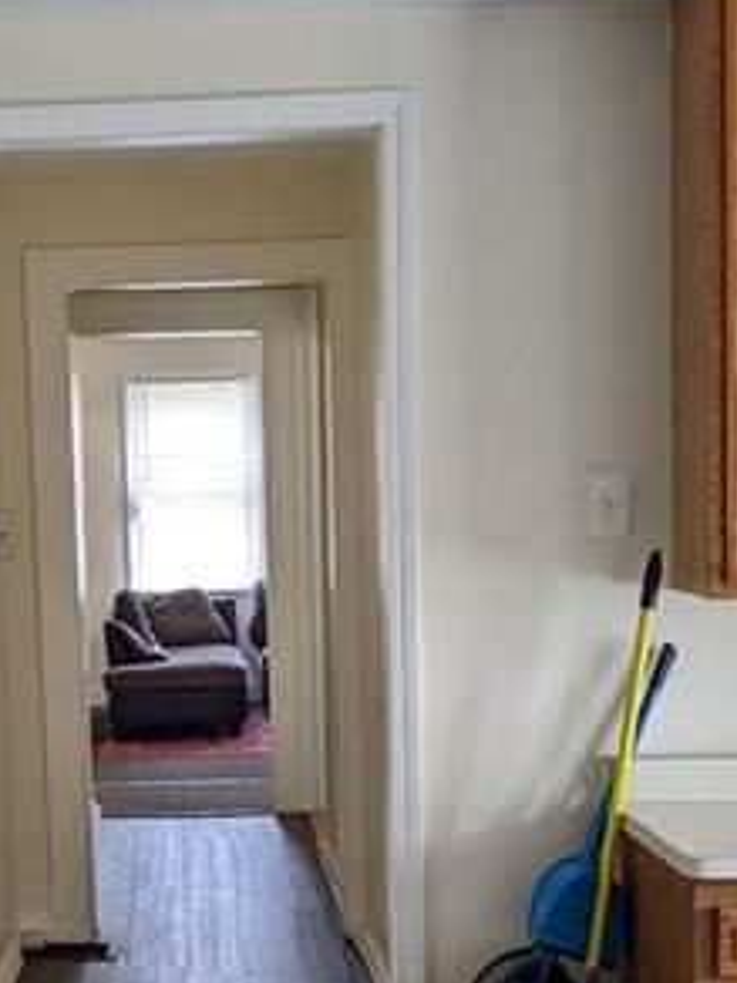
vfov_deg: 27.1
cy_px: 724
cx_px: 155
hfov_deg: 20.5
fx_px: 2016
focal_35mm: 71
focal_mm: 4.44
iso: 152
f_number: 1.8
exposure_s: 1/40
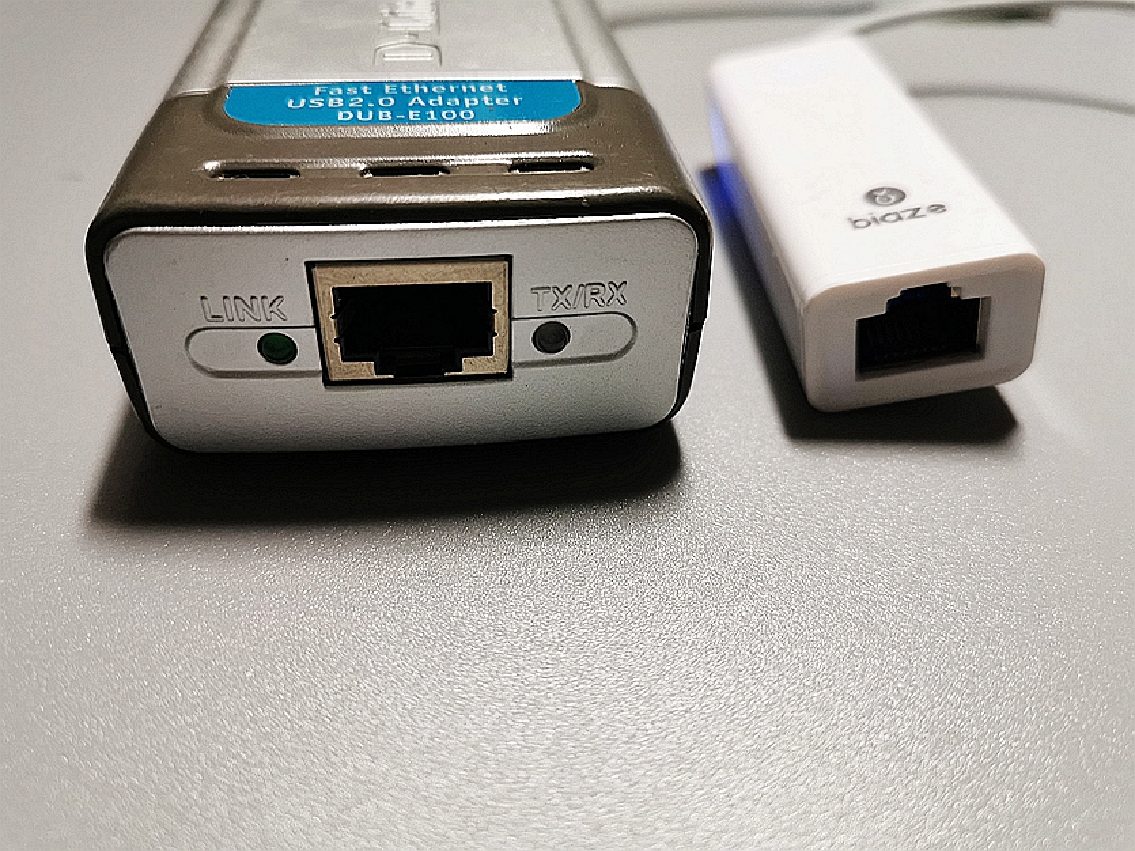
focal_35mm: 27
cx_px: 568
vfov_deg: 51.3
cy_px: 426
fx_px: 885
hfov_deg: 65.3
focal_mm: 5.58
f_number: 1.8
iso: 200
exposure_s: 1/50
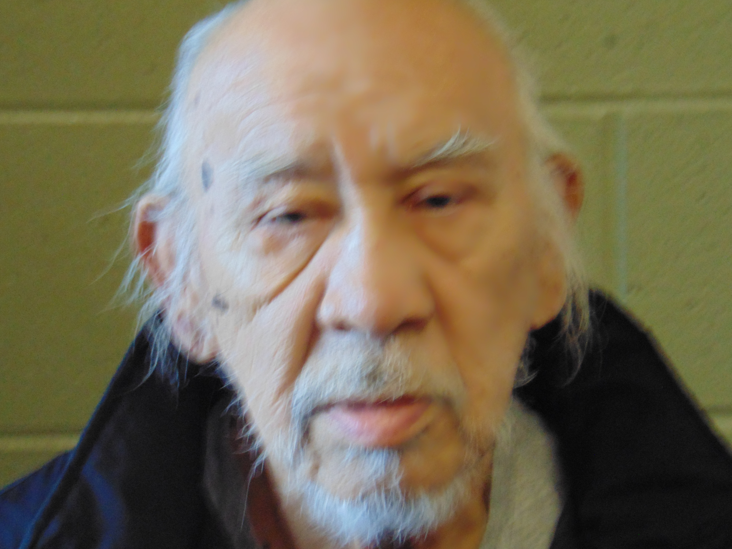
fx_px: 3109
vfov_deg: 10.1
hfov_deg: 13.4
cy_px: 255
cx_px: 372
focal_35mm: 147
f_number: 4
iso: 400
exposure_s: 1/25
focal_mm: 23.9
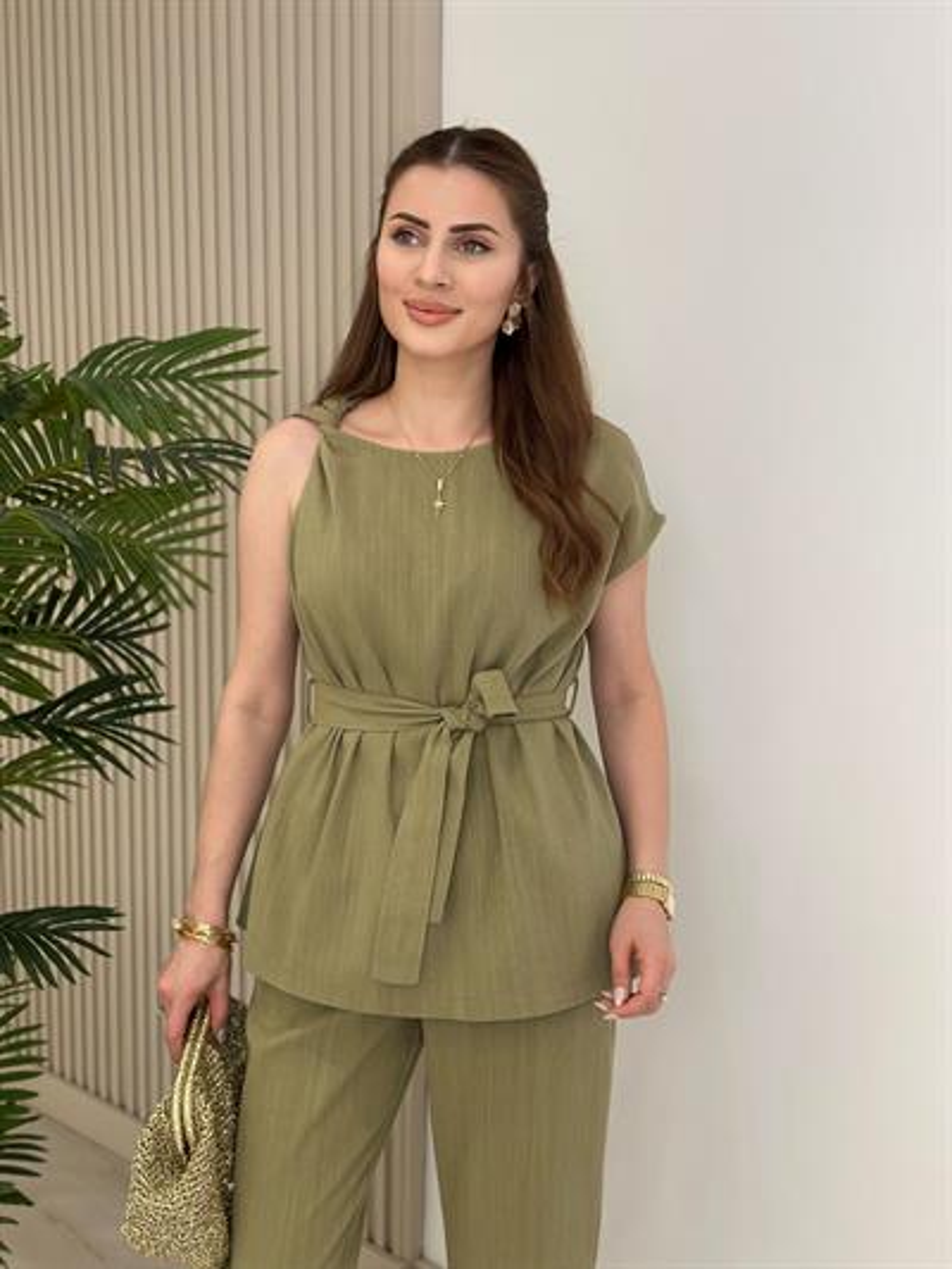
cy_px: 634
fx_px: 1759
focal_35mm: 48
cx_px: 476
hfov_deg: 30.3
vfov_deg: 39.6
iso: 80
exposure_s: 1/293
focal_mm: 6.86
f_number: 1.78
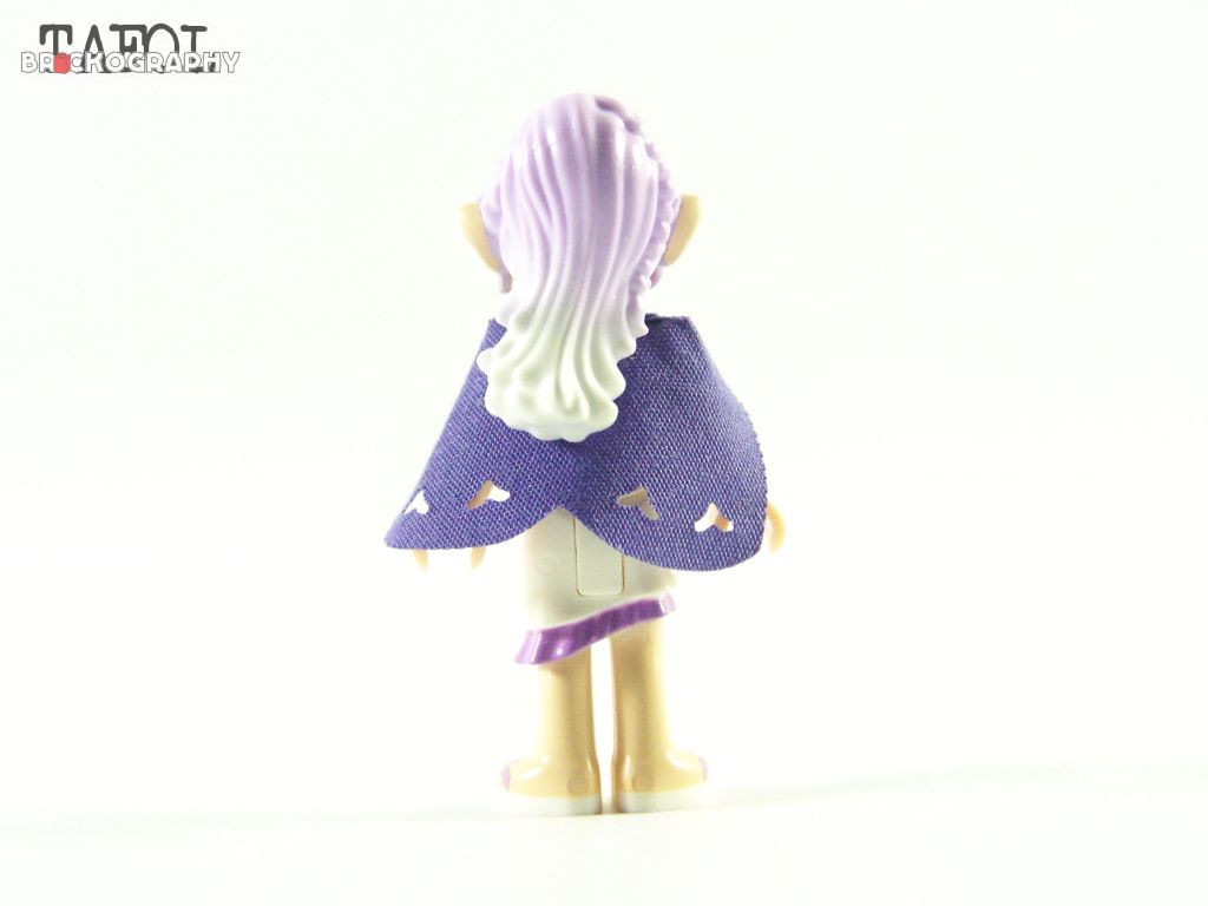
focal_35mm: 105
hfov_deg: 18.7
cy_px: 453
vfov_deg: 14.1
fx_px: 3664
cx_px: 604
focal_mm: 17.5
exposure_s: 1/60
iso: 400
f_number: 3.6
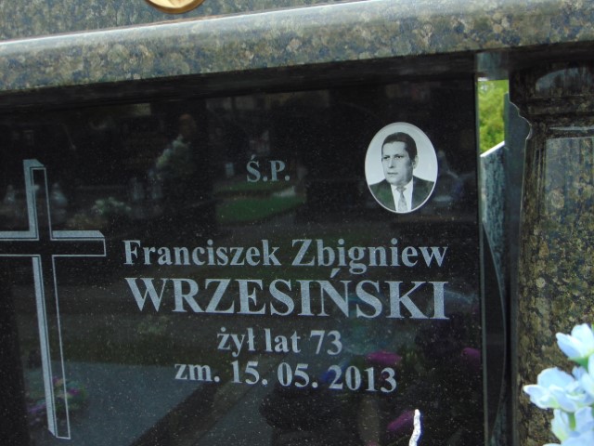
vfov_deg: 34.3
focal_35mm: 42
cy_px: 223
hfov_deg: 44.8
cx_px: 297
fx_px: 721
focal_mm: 7.6
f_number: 3.3
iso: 80
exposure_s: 1/200
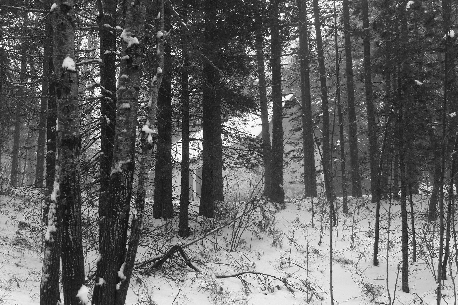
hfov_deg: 44.4
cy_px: 161
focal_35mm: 44
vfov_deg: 30.5
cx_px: 198
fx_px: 560
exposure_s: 1/250
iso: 800
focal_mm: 25.1
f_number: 2.8
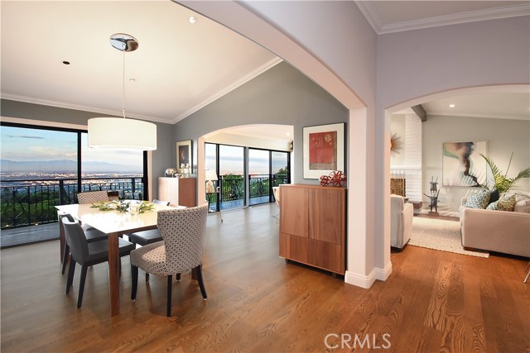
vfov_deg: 77.4
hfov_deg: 100.4
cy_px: 176
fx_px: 221
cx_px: 265
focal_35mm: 15
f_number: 8
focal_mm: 10
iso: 800
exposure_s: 1/6
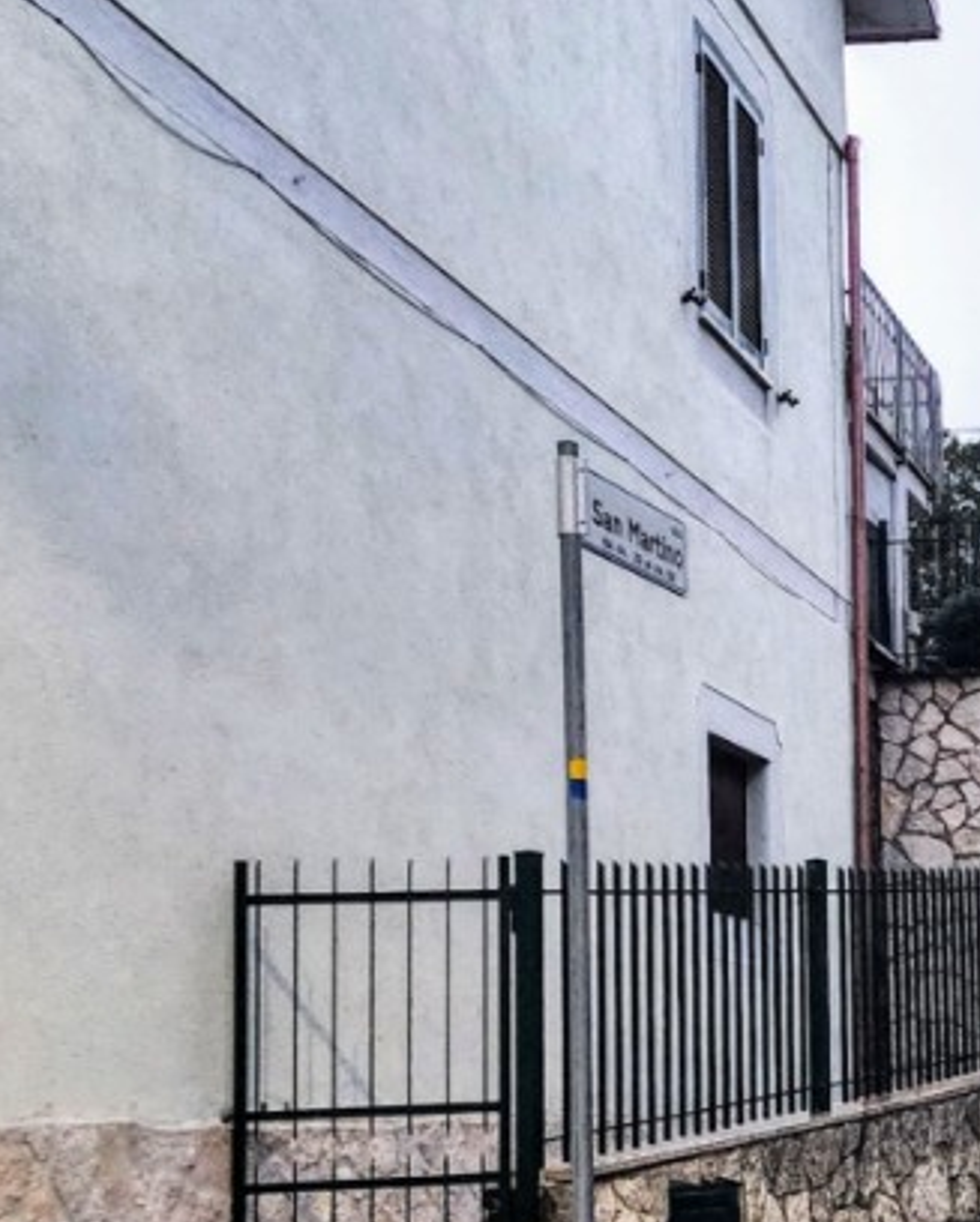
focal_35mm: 66
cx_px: 1289
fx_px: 2390
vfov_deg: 28.4
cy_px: 884
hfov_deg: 21.0
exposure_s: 1/100
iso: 640
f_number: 1.8
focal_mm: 6.4
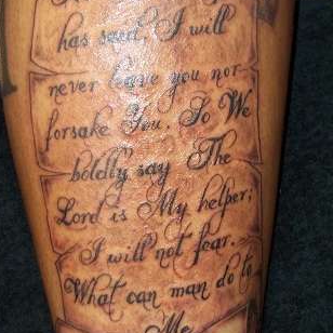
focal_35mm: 62
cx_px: 161
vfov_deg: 27.7
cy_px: 178
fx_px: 675
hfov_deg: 27.7
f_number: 3.1
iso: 160
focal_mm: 6.5
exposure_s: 1/30
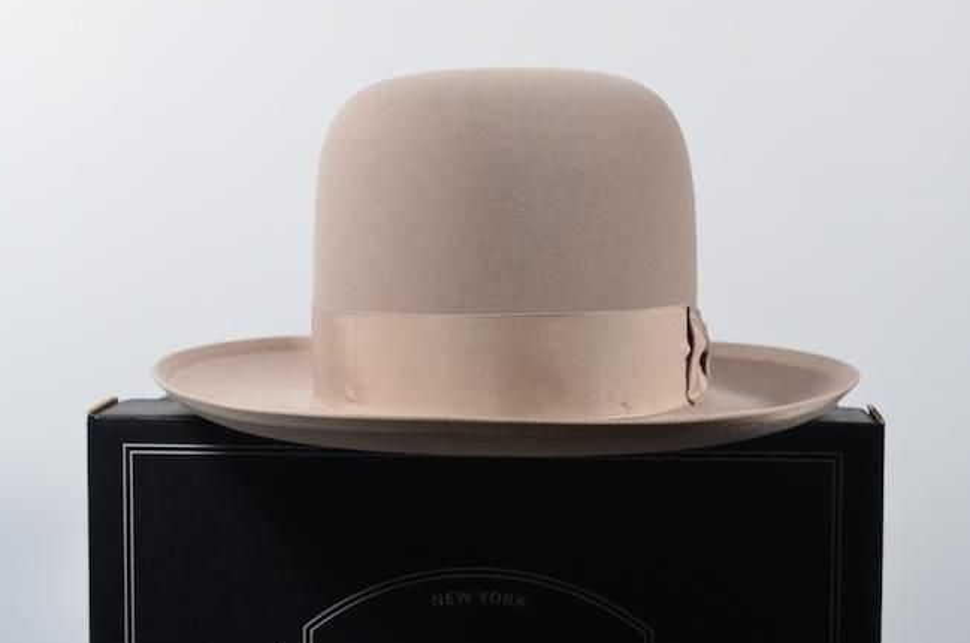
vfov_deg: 18.3
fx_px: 1990
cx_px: 513
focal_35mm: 74
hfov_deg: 27.4
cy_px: 308
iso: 800
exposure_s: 1/60
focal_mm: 40
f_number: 8
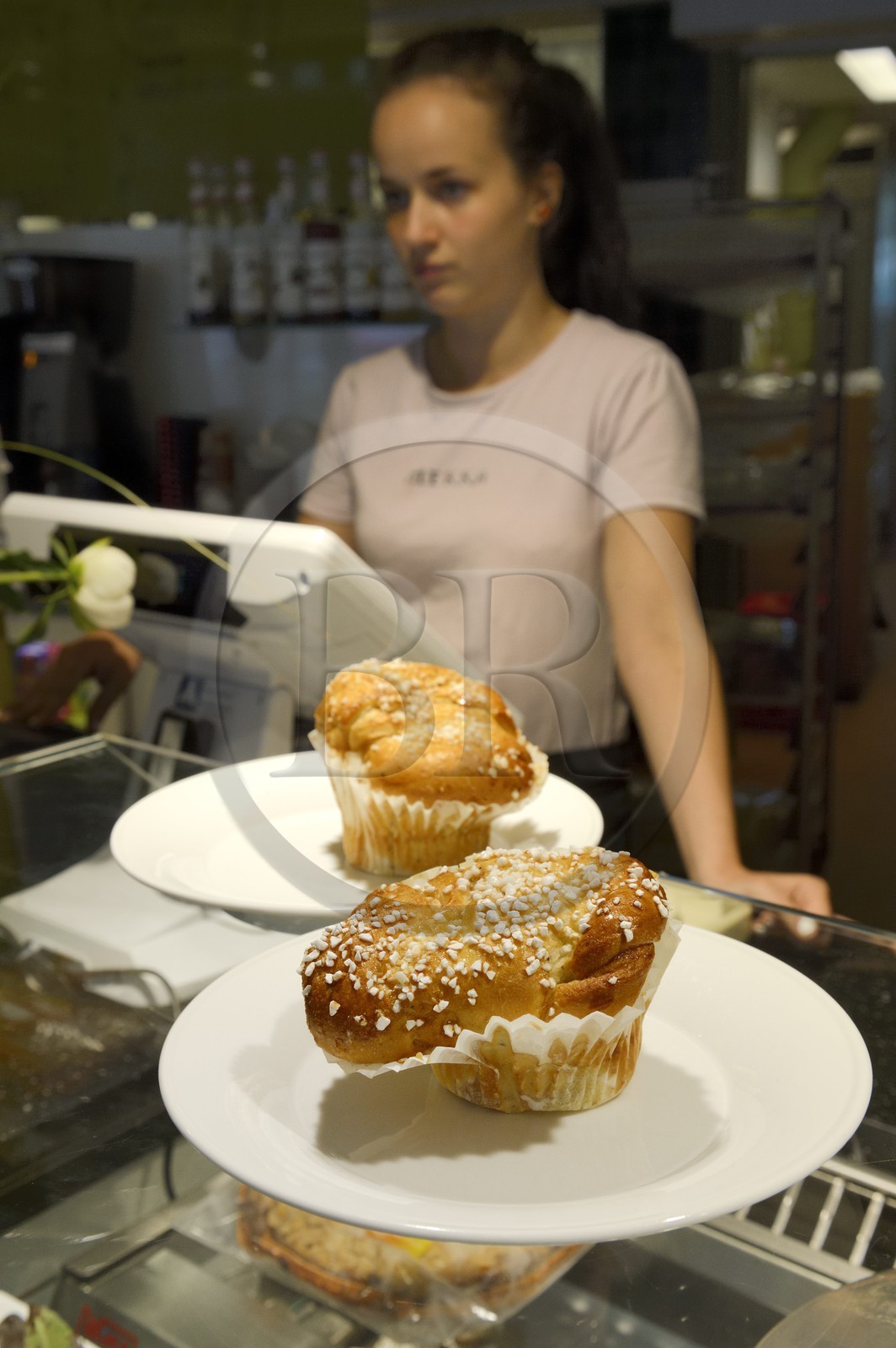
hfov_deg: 33.3
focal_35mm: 40
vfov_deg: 48.5
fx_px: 1496
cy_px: 674
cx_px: 448
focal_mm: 40
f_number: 10
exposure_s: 1/100
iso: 800
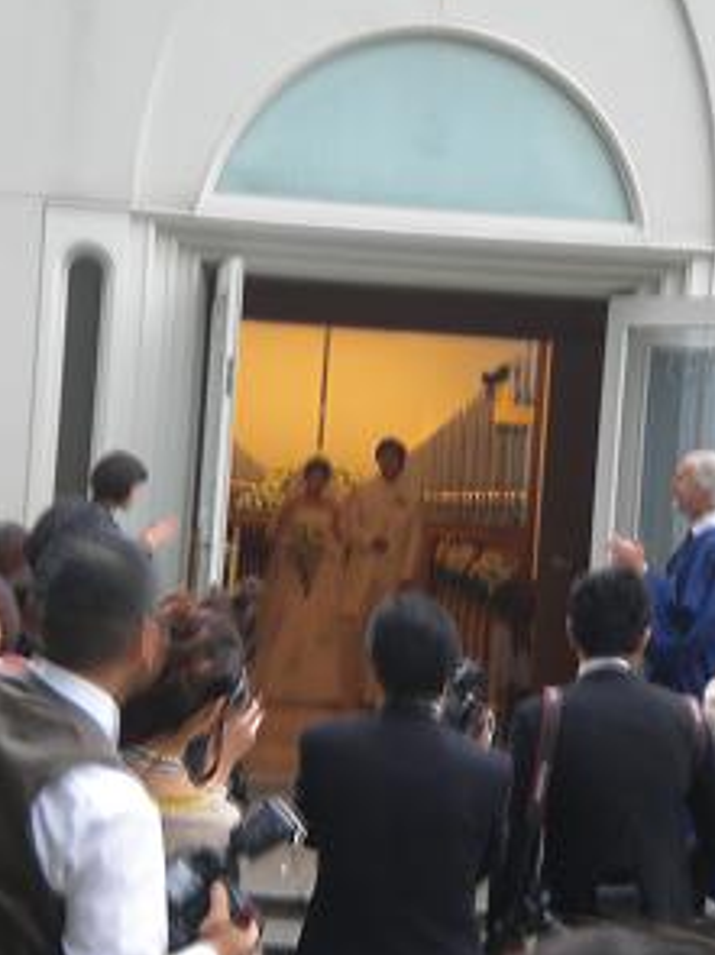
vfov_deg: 15.2
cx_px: 362
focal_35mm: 130
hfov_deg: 11.4
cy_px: 445
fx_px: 3583
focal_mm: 18.9
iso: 80
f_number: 5.9
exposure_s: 1/12.2
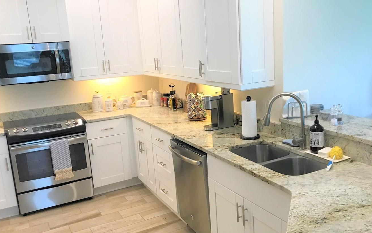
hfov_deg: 53.9
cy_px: 120
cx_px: 208
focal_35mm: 36
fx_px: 365
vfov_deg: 35.3
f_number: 1.8
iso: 25
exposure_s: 1/40
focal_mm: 3.99
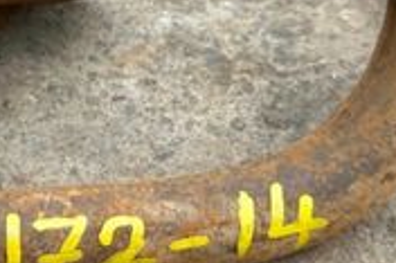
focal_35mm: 85
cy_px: -4
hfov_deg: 23.1
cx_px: 18
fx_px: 934
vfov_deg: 15.7
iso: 80
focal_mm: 6.86
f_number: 1.78
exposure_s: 1/989
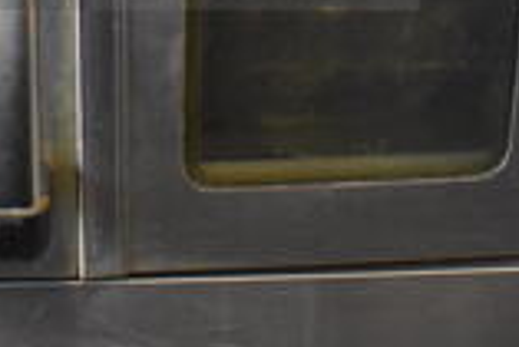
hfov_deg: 19.1
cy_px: -165
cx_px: 53
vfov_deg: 12.5
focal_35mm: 105
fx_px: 1515
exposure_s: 1/125
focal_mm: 18
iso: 3600
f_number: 3.5
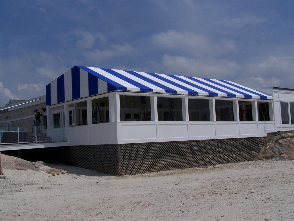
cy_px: 110
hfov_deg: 37.5
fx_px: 433
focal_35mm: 51
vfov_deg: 28.6
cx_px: 147
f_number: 5.6
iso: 64
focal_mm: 8.5
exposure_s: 1/1000
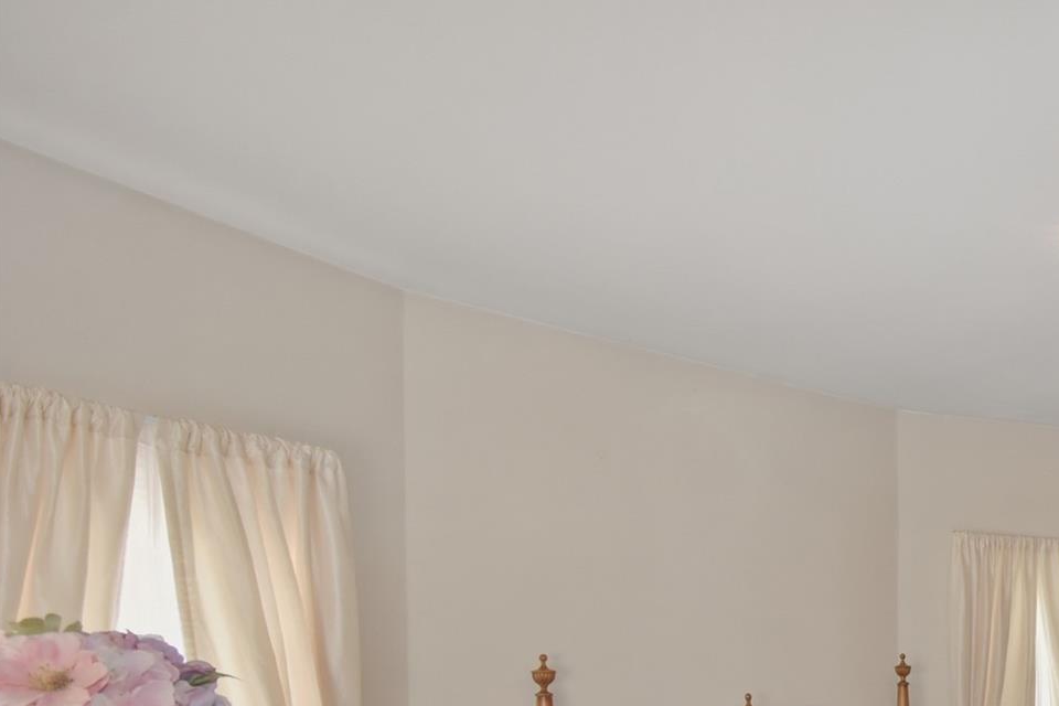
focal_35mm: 32
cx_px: 1123
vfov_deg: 38.1
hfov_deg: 46.1
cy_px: 647
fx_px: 941
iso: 320
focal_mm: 10
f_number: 4.5
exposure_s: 1/60
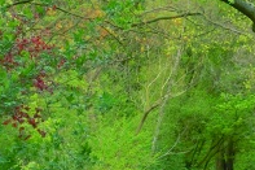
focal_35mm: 281
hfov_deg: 7.3
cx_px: 164
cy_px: 244
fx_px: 1989
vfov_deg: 4.9
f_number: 4.3
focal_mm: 9.16
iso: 80
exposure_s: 1/125
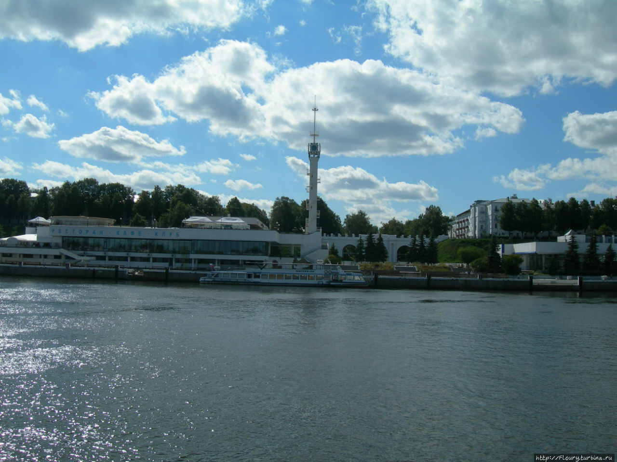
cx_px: 308
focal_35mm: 38
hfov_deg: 49.0
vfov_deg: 37.7
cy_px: 231
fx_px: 677
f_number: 4.8
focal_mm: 7.8
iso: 50
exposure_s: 1/1174
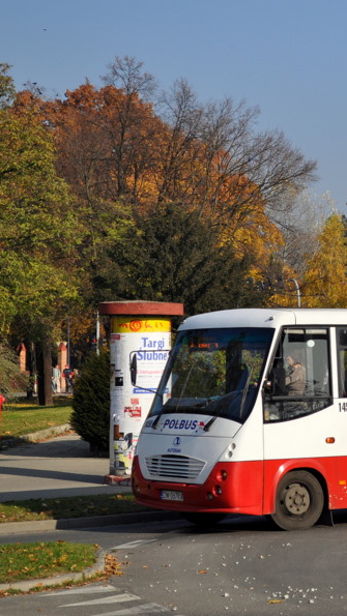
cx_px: 381
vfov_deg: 20.0
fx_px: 1746
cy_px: 307
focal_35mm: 107
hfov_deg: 11.2
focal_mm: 45
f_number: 7.1
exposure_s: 1/2000
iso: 400
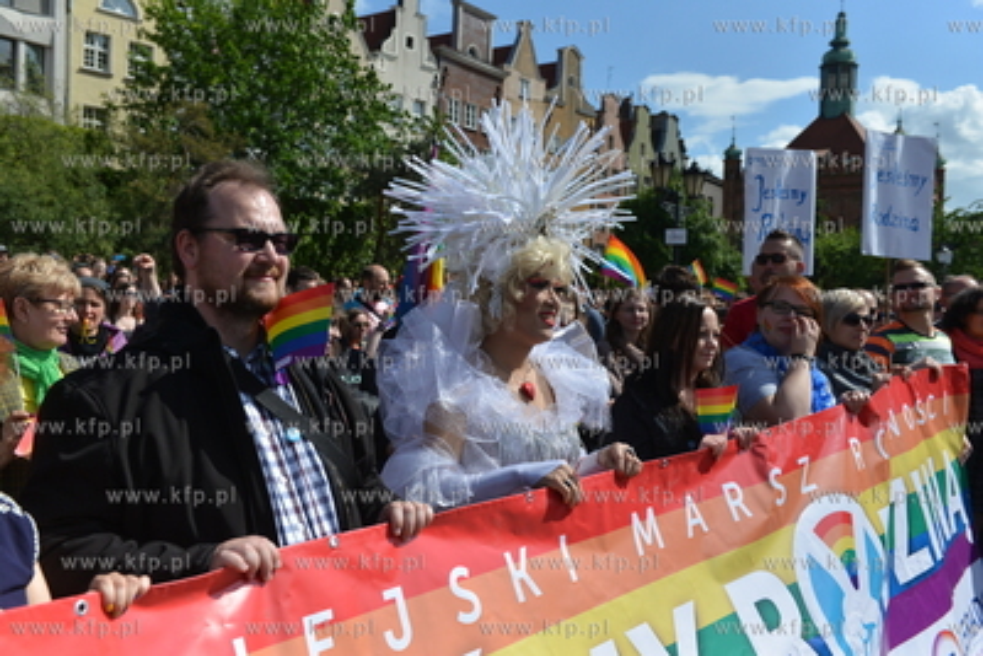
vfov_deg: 37.9
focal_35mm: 35
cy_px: 328
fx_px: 956
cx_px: 492
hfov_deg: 54.4
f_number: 5
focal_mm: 35
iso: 400
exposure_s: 1/3200
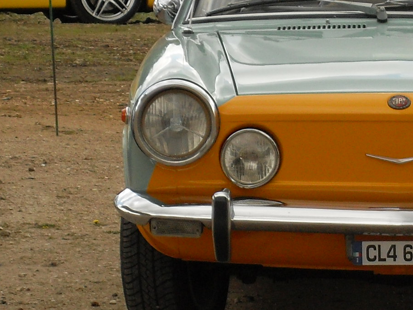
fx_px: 3795
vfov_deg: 4.7
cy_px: 199
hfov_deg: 6.2
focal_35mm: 318
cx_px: 382
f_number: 5.2
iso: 100
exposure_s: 1/180
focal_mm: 18.1
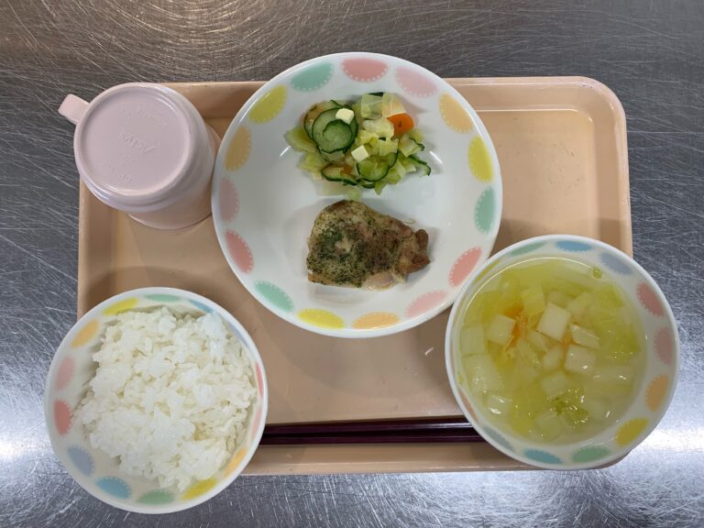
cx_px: 352
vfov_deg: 53.1
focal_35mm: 26
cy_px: 264
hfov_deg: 67.3
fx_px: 529
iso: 64
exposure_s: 1/60
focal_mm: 4.25
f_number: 1.8
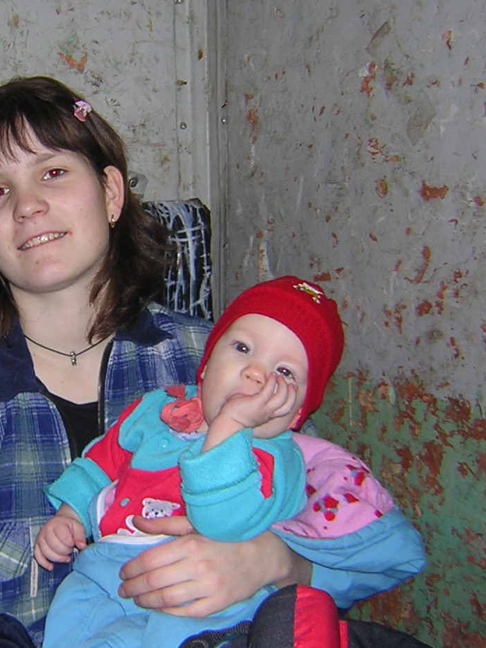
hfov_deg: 23.4
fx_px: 1160
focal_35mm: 62
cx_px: 121
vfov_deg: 31.2
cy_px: 312
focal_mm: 4.7
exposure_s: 1/60.1
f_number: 2.6
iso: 100
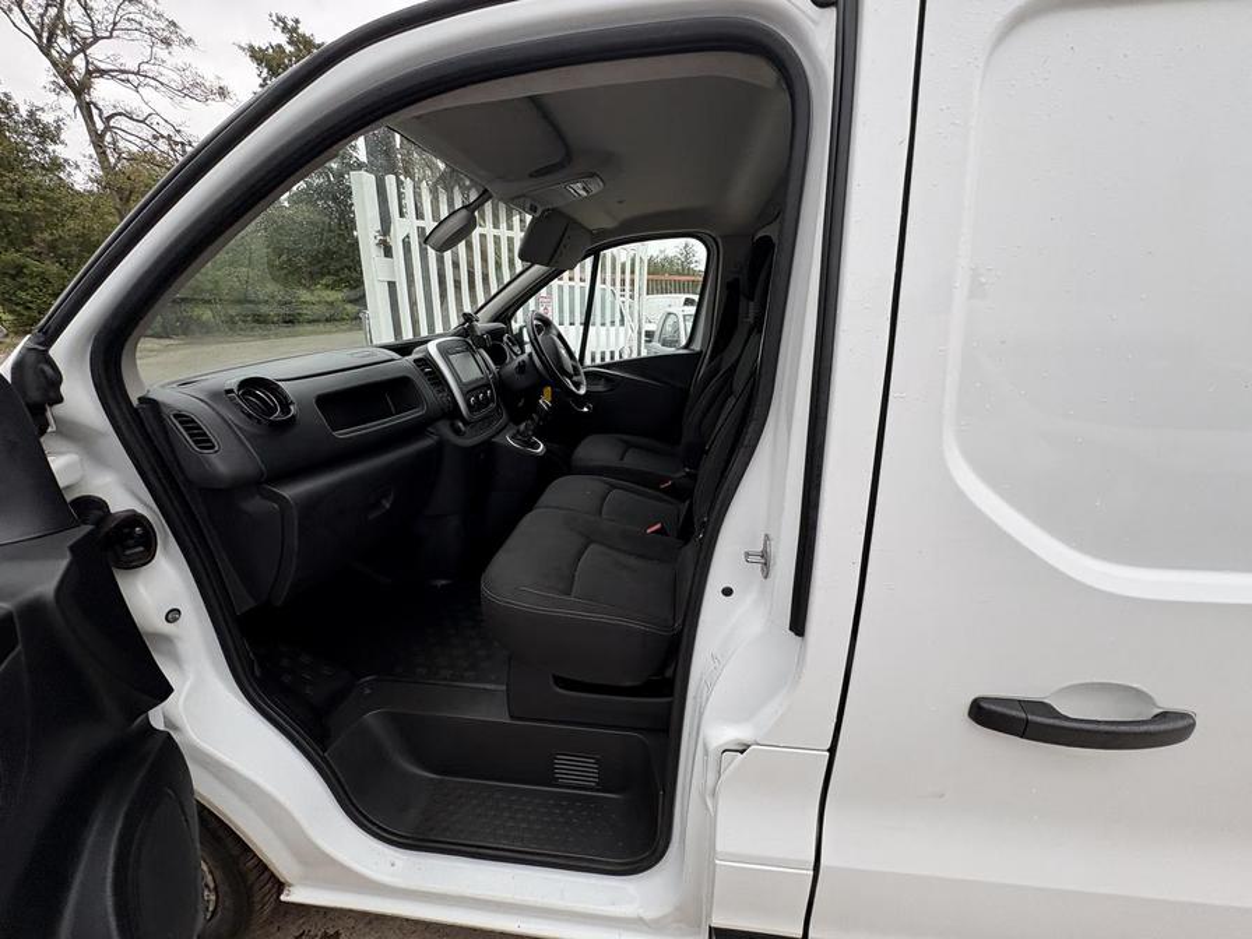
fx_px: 506
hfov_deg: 102.1
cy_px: 470
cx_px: 626
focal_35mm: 14
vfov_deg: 85.7
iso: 40
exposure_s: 1/174
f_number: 2.2
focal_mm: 2.22
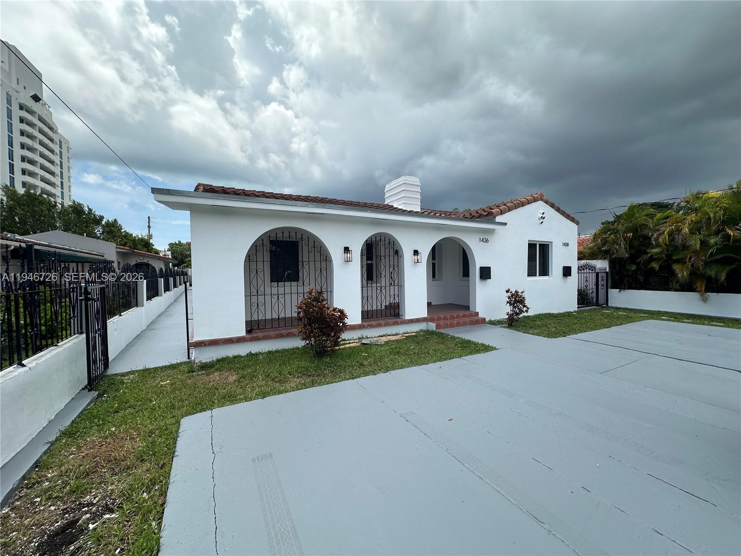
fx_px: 300
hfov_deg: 102.1
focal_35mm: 14
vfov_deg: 85.7
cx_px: 370
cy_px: 278
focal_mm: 2.22
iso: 50
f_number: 2.2
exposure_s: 1/2398
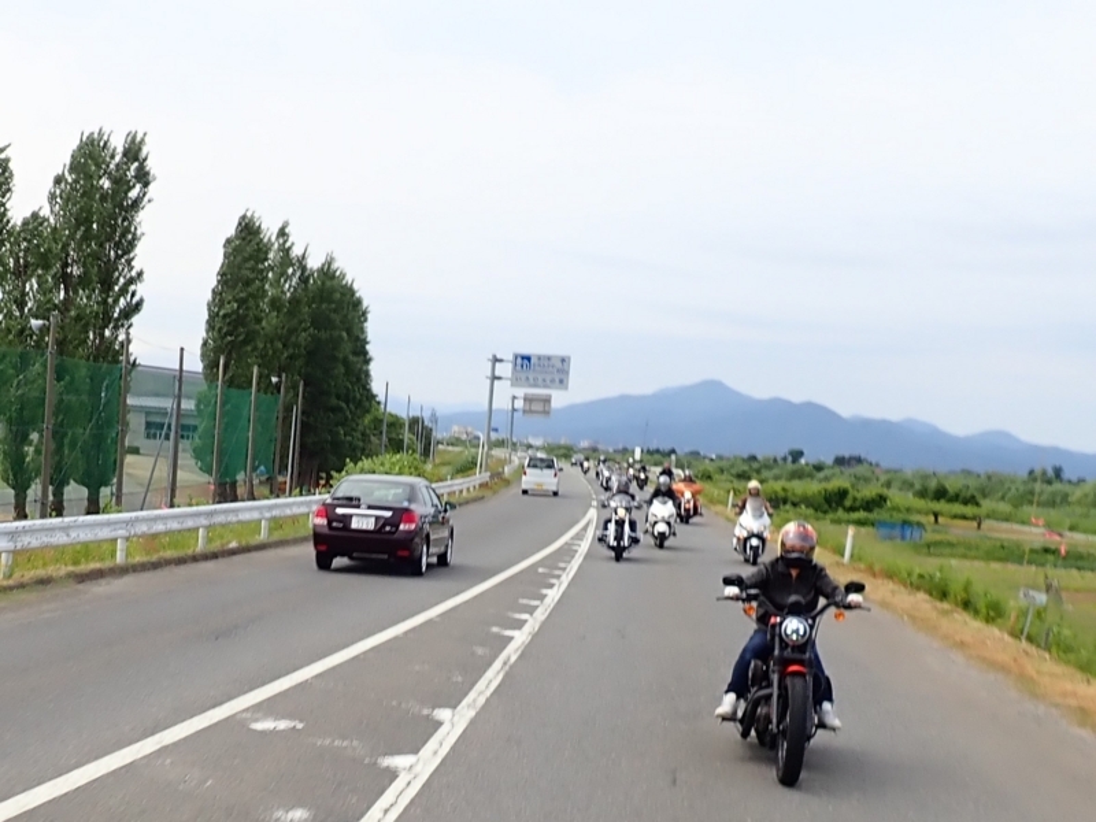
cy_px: 411
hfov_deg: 69.4
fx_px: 792
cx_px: 548
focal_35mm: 25
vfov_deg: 54.9
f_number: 8
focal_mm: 4.5
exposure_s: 1/160
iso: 100
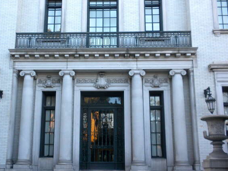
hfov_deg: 36.7
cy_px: 89
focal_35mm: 52
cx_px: 97
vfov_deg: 28.0
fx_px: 343
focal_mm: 6.6
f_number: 3.5
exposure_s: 1/59.4
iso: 91
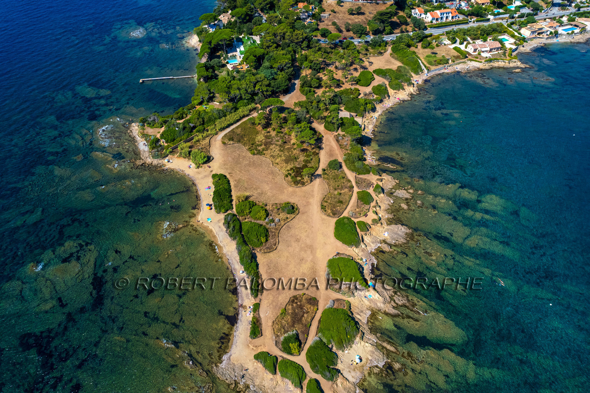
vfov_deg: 57.2
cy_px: 196
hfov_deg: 78.6
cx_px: 295
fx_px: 360
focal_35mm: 22
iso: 100
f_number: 2.8
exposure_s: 1/3200
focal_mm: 8.4
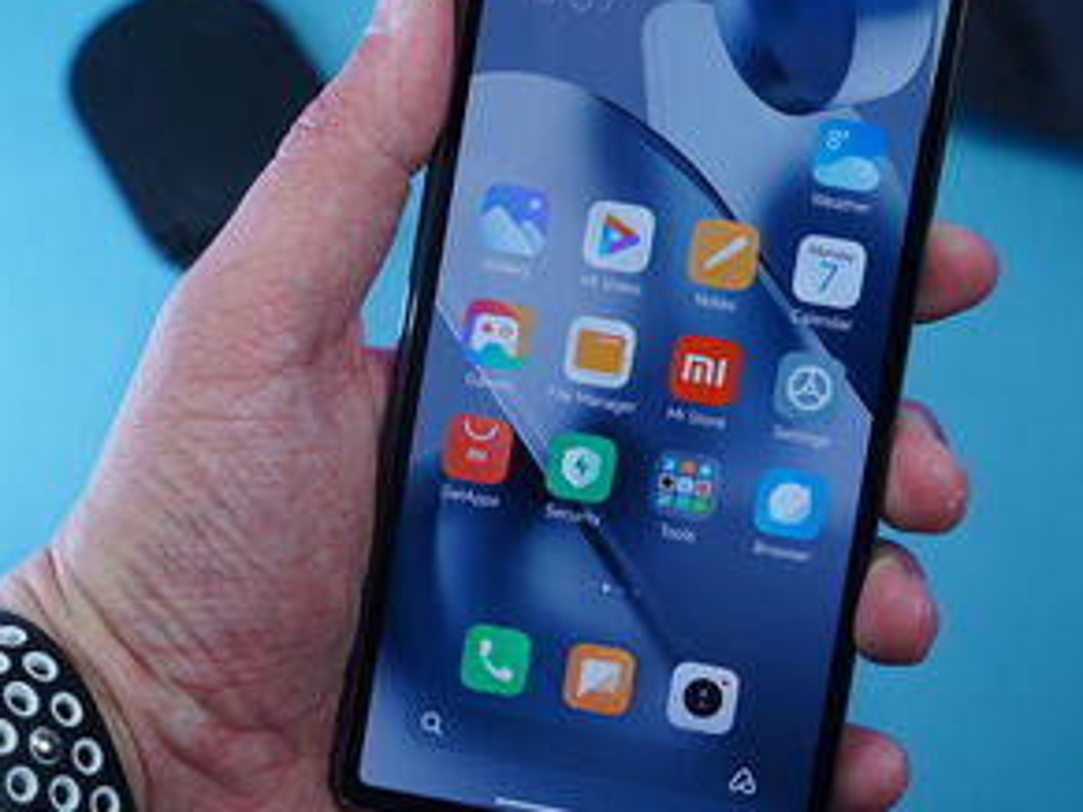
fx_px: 2345
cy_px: 322
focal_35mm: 75
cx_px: 592
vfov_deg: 19.6
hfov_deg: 26.0
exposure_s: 1/125
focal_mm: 37
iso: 500
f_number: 5.6
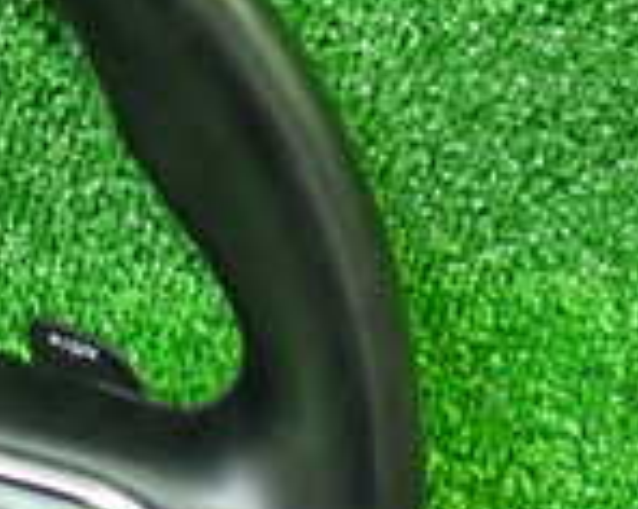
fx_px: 2244
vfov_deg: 12.8
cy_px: 474
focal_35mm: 119
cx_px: -470
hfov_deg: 14.4
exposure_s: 1/30
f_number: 2.3
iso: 800
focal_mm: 5.4
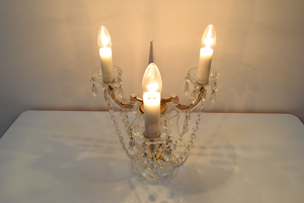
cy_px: 102
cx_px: 152
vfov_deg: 48.0
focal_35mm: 27
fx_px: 228
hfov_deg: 67.3
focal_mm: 18
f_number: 7.1
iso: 1600
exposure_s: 1/200
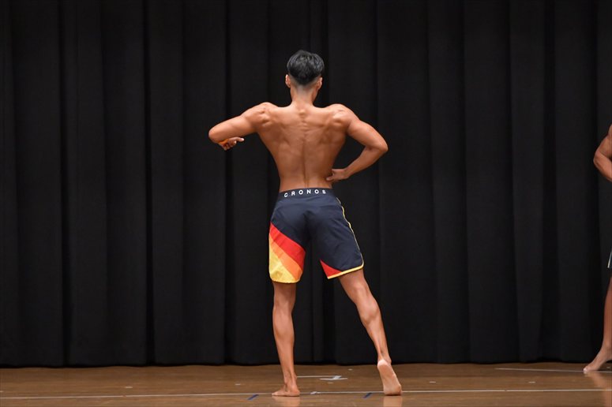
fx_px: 3823
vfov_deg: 6.1
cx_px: 306
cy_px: 204
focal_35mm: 225
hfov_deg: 9.2
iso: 6400
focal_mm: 150
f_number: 5.6
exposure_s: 1/400
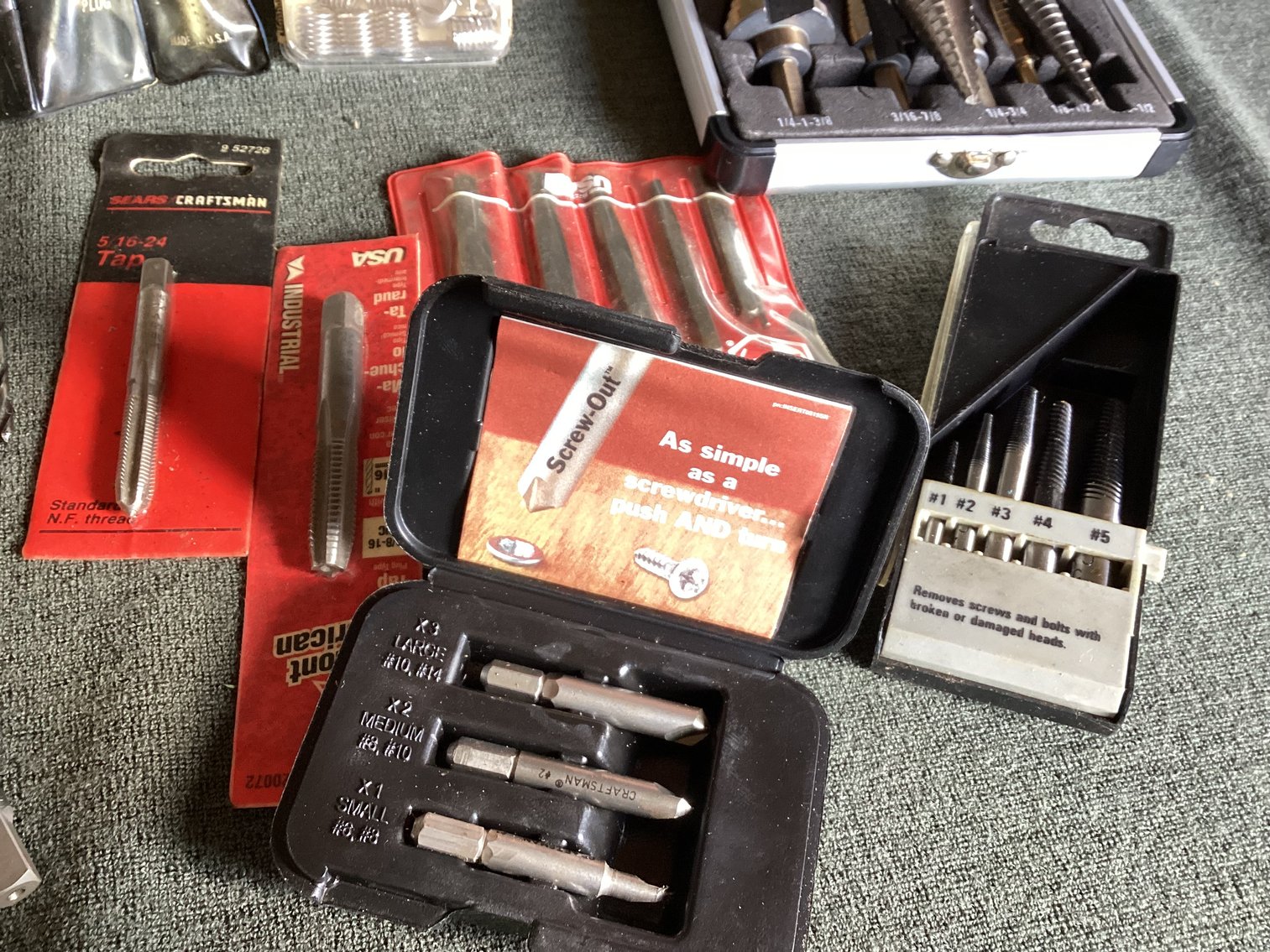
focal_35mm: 31
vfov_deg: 45.4
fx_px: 1137
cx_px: 635
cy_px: 476
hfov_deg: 58.3
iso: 200
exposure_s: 1/50
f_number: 2.4
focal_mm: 3.3
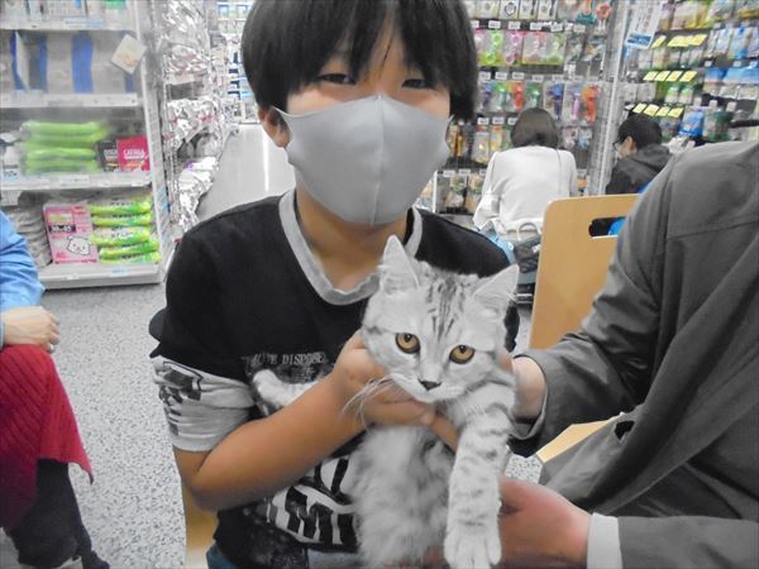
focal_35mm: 26
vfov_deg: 53.1
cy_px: 284
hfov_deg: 67.3
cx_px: 380
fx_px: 570
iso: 1600
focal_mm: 4.6
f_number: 3.5
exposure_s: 1/60
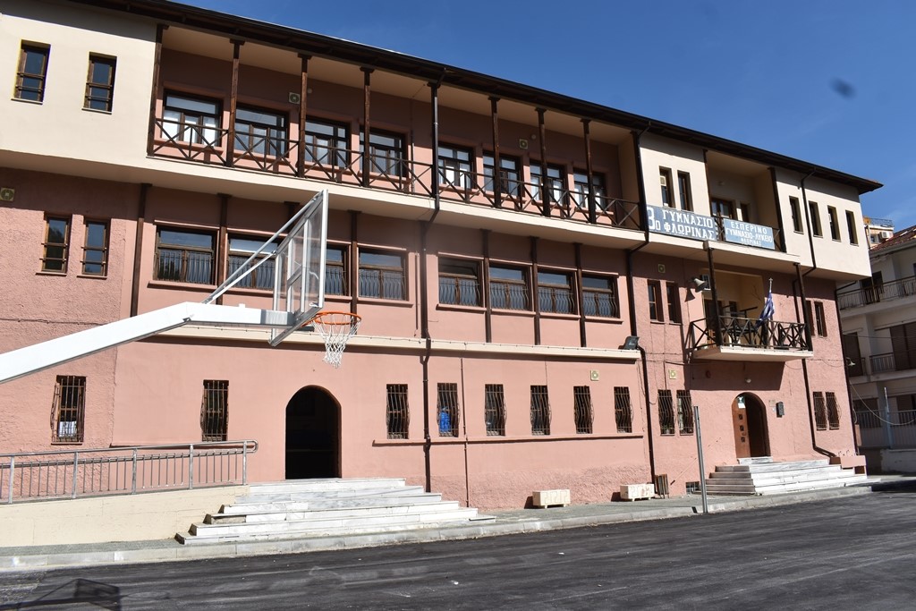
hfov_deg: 67.4
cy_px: 306
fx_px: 687
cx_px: 458
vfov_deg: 47.9
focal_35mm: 27
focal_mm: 18
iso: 100
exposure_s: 1/400
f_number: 10
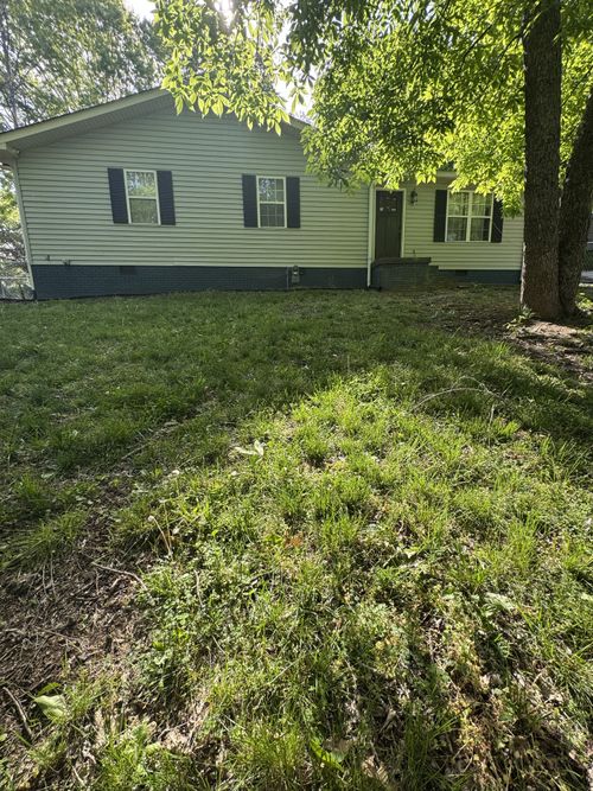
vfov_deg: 102.1
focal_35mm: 14
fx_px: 320
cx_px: 296
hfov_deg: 85.7
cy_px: 396
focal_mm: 2.22
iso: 40
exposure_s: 1/240
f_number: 2.2
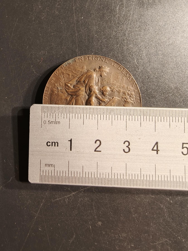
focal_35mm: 23
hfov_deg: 58.9
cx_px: 94
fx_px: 167
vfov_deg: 73.9
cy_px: 126
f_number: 2
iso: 160
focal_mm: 2.32
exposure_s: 1/50
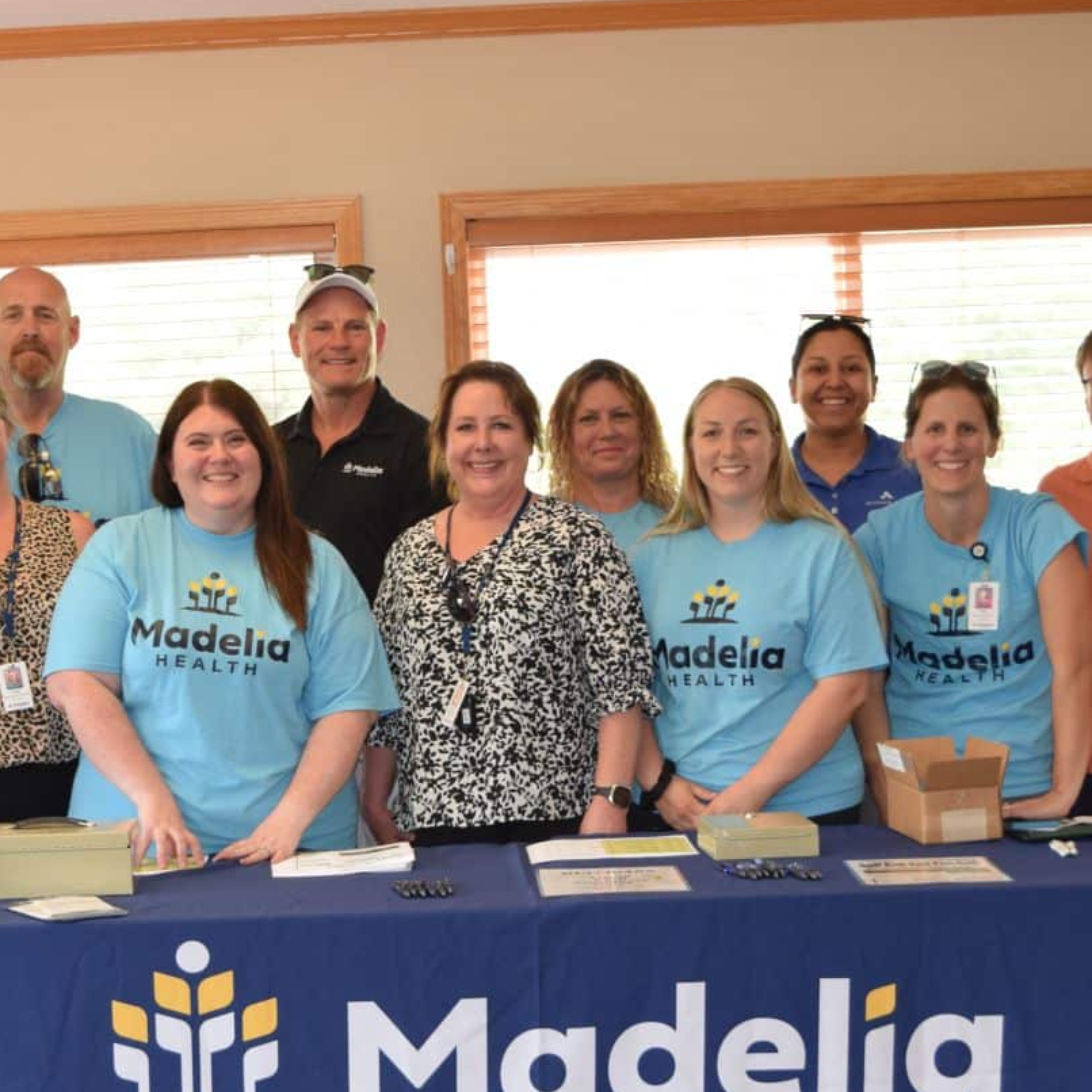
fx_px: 2641
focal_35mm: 74
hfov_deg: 23.2
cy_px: 783
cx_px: 328
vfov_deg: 23.2
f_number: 5
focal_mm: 26
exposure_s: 1/100
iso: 800
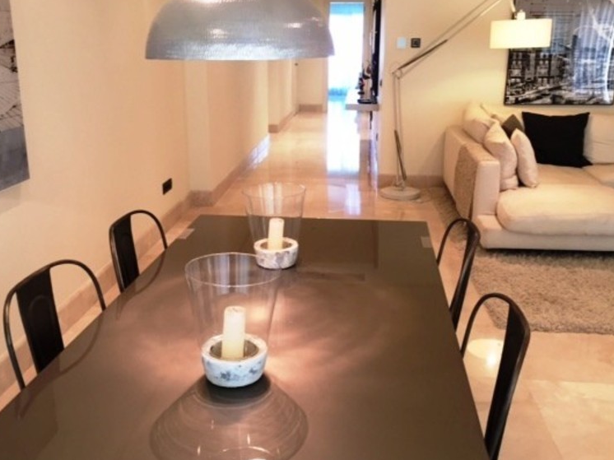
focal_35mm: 35
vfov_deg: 40.7
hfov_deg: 52.6
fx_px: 621
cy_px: 215
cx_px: 294
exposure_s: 1/33
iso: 100
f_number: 2.2
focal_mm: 4.15
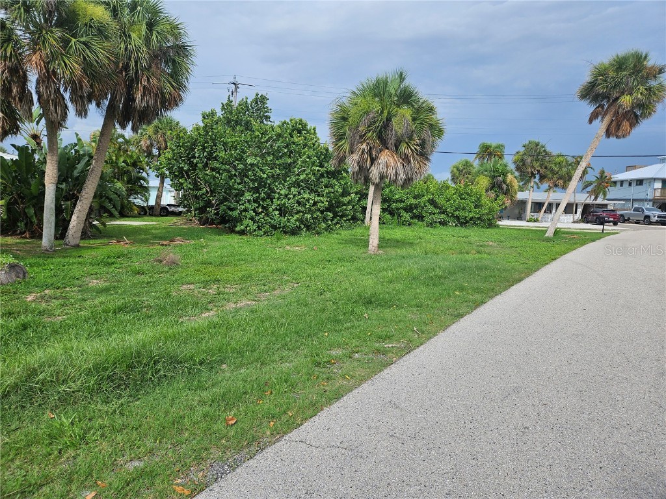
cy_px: 250
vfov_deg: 58.9
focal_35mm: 23
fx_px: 443
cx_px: 333
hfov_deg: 73.9
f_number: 1.8
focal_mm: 5.4
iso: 25
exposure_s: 1/1794
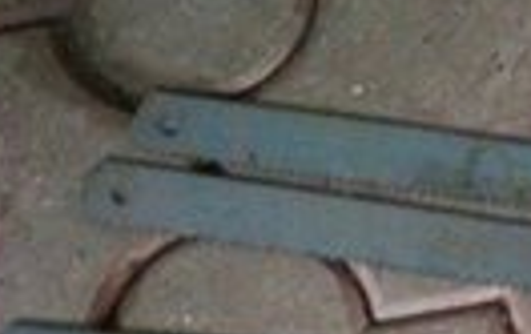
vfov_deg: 11.4
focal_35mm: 112
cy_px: 459
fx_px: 1624
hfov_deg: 17.5
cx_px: 680
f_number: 2.8
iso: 500
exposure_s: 1/15
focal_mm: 3.85
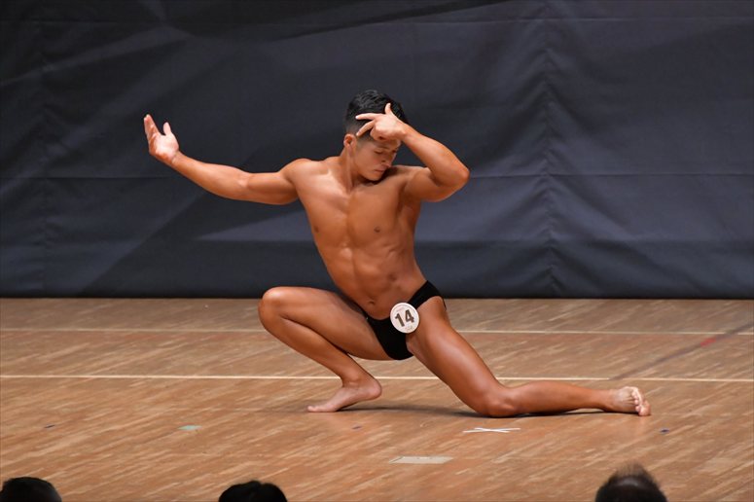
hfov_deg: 5.5
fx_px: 7850
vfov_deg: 3.7
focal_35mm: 375
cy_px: 251
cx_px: 377
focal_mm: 250
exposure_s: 1/400
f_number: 5.6
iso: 6400
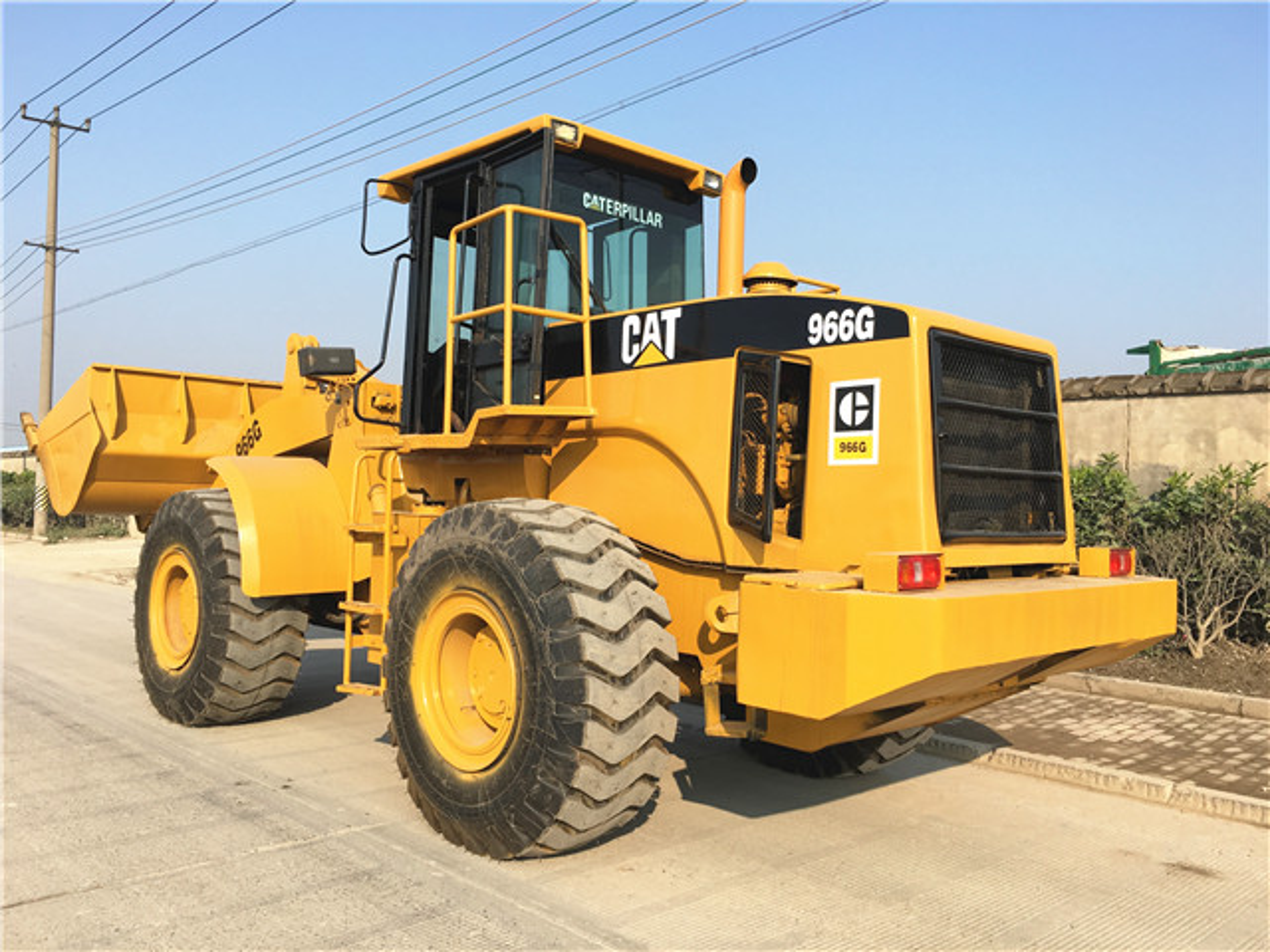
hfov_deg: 61.7
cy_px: 476
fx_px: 1064
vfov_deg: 48.2
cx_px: 635
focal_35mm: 29
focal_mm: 4.15
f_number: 2.2
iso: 25
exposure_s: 1/1054
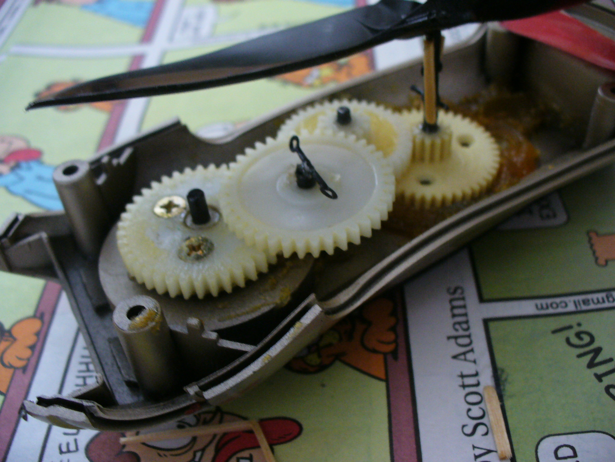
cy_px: 231
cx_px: 308
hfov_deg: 50.1
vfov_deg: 38.7
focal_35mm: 37
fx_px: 657
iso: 200
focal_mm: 6.1
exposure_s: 1/20
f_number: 2.8
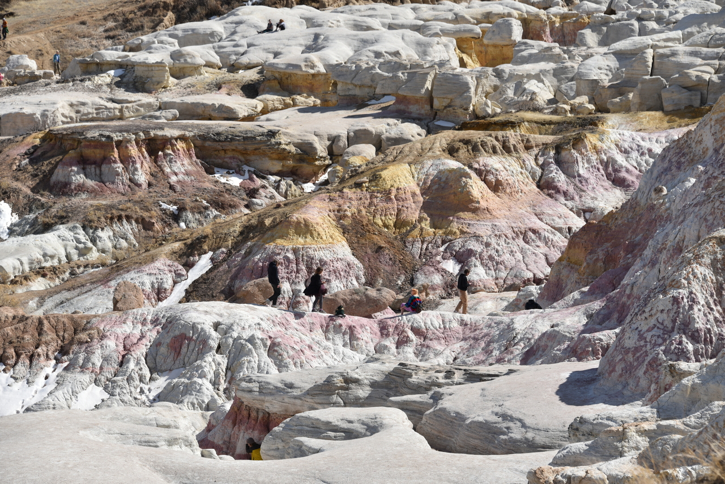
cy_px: 242
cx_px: 362
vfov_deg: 10.2
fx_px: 2719
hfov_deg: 15.2
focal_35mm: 135
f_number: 9
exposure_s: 1/320
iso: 100
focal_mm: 135
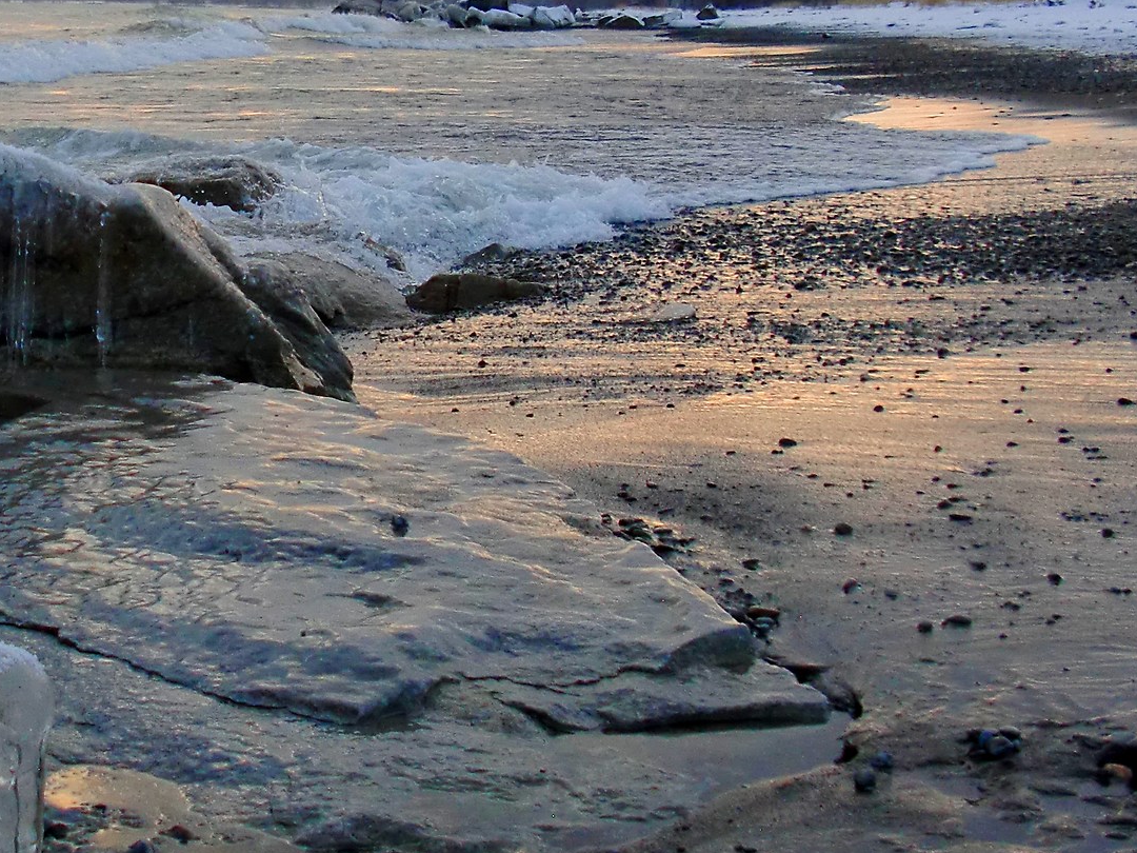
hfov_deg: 24.0
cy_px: 272
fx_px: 2628
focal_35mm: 80
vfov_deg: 18.4
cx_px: 230
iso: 64
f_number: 2.8
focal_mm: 6.3
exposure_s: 1/800
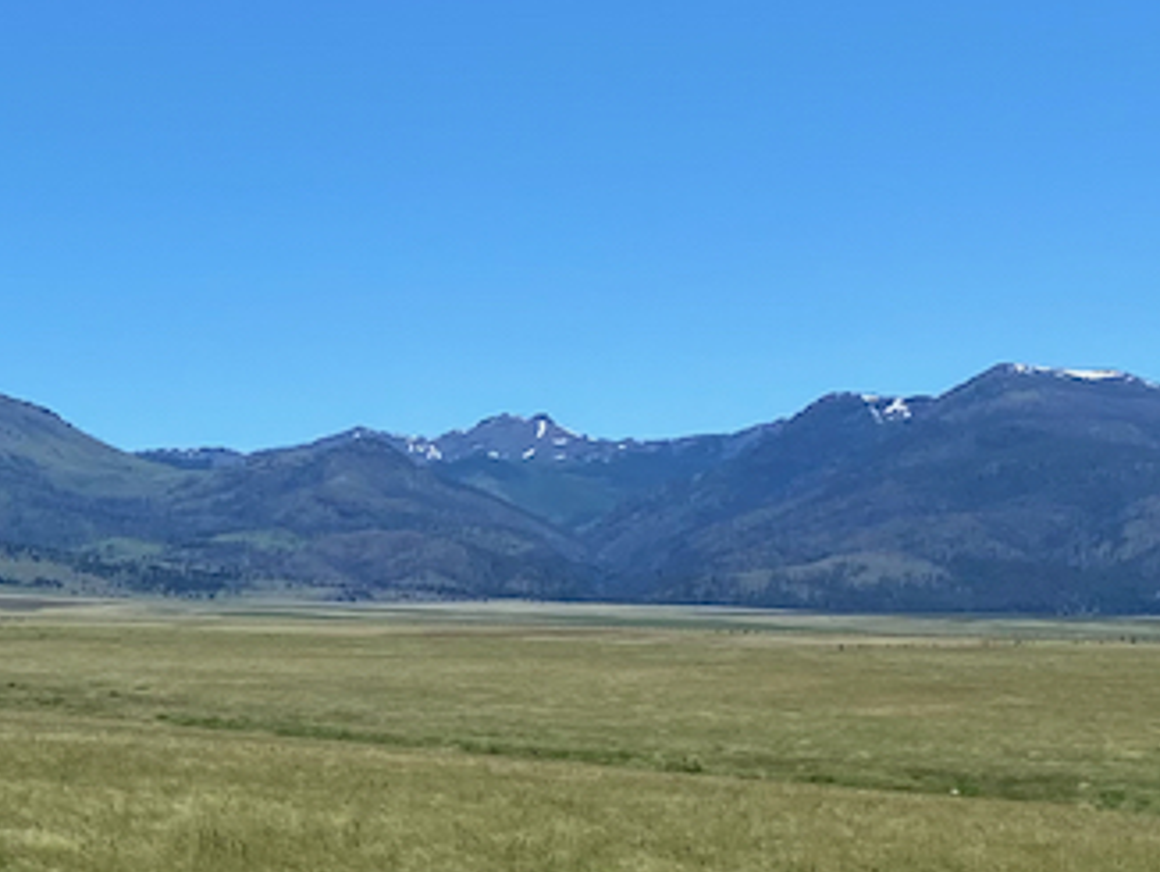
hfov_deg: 18.4
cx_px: -192
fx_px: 3421
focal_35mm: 102
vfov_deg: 14.5
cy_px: 431
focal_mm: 4.25
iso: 32
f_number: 1.8
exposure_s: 1/2967
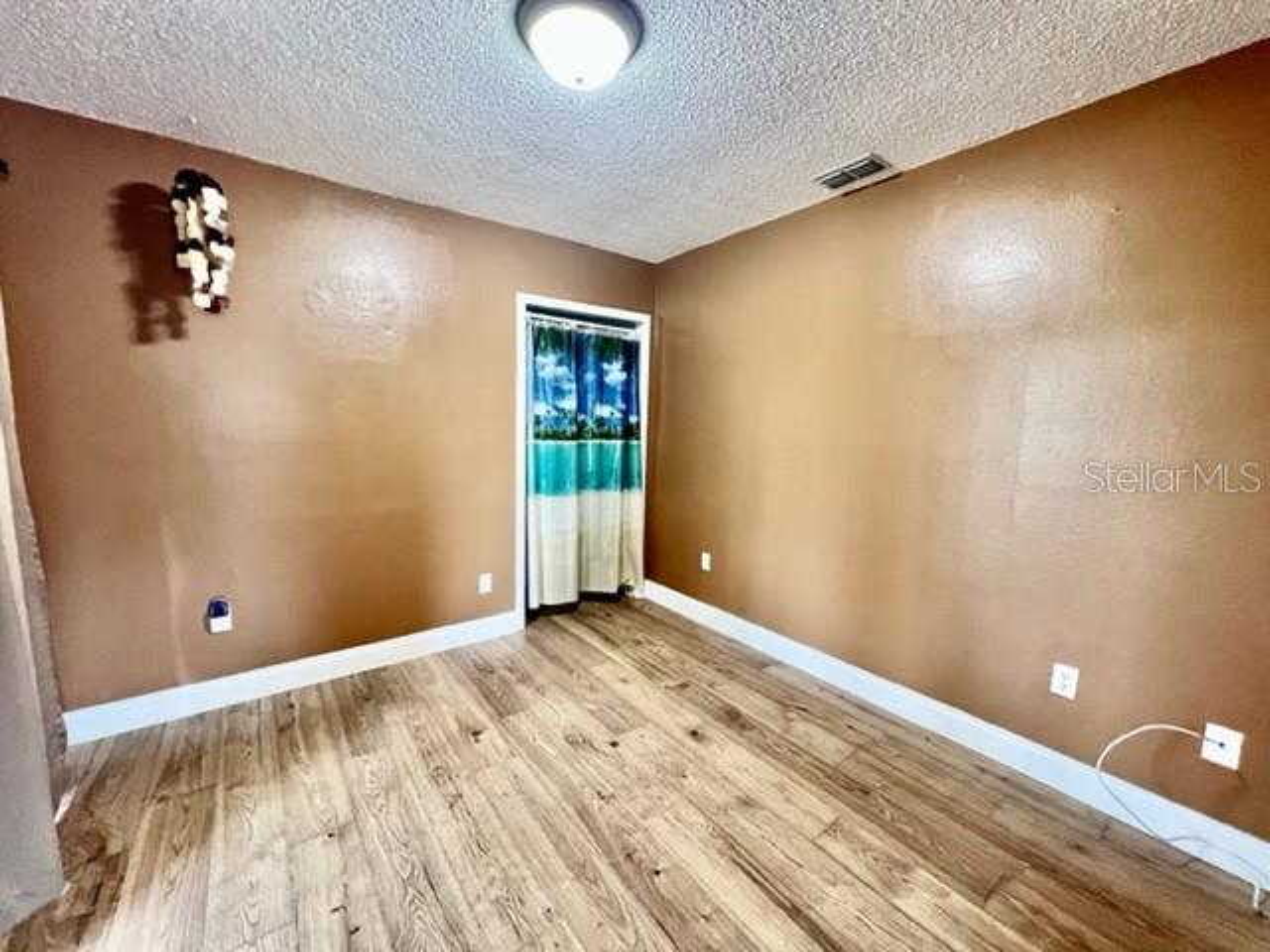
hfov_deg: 106.2
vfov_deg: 89.9
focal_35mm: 13
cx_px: 635
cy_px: 476
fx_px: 477
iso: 250
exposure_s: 1/60
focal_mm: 1.57
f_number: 1.8
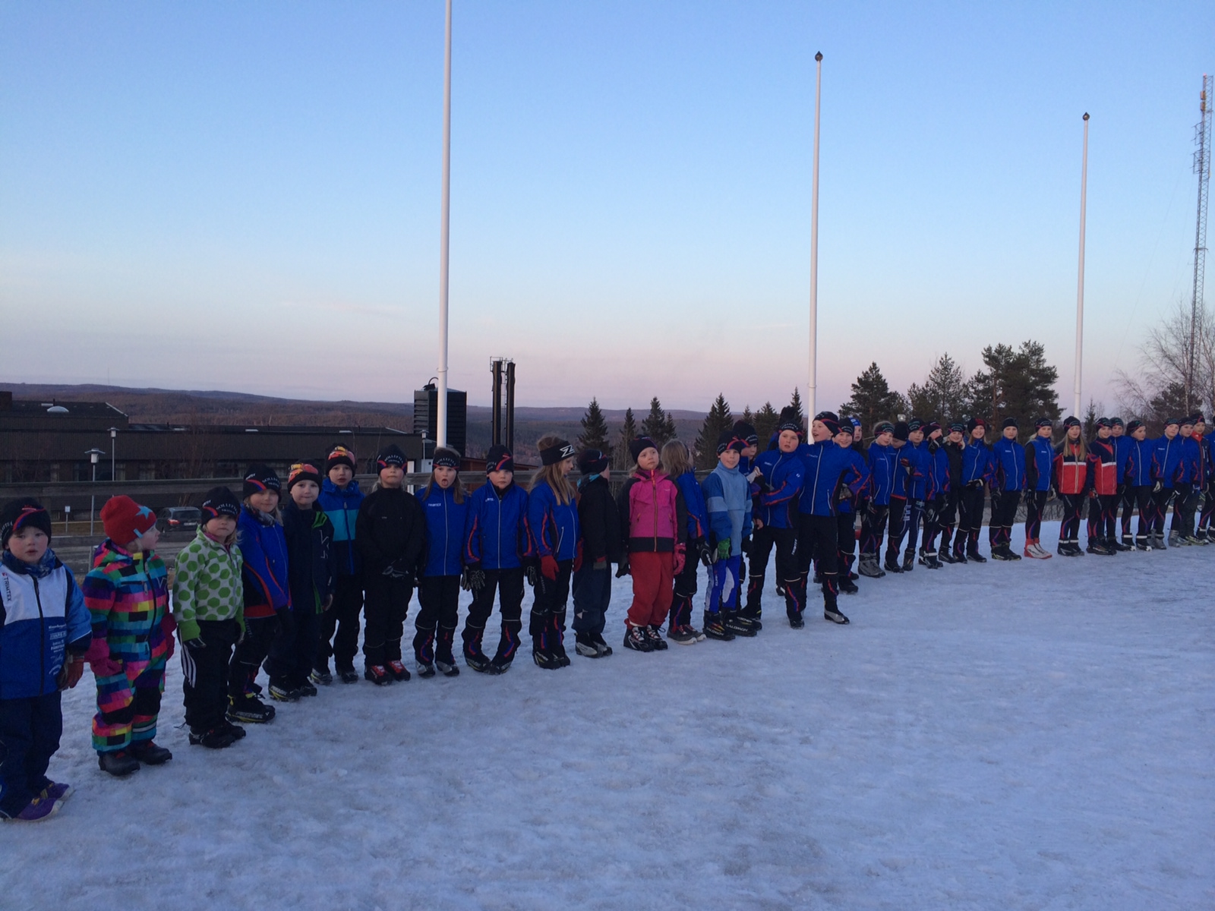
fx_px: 1053
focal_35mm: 30
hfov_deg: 60.0
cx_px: 608
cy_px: 456
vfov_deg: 46.8
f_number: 2.2
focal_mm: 4.12
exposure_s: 1/120
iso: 40
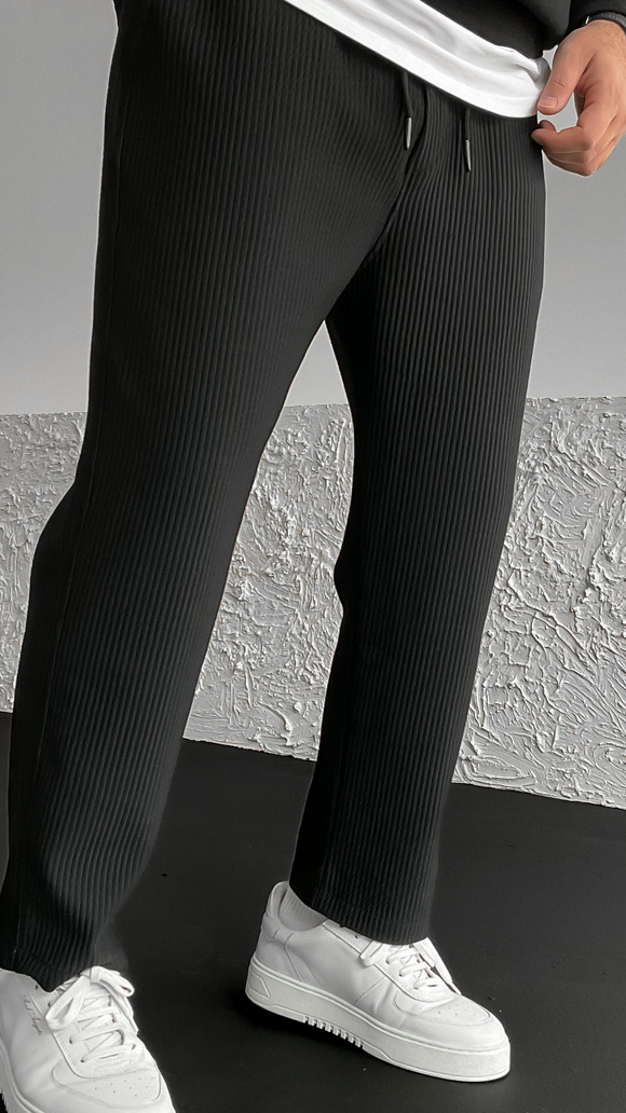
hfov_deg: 24.4
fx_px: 1447
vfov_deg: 42.1
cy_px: 559
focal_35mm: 49
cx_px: 316
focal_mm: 3
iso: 64
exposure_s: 1/120
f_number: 1.8
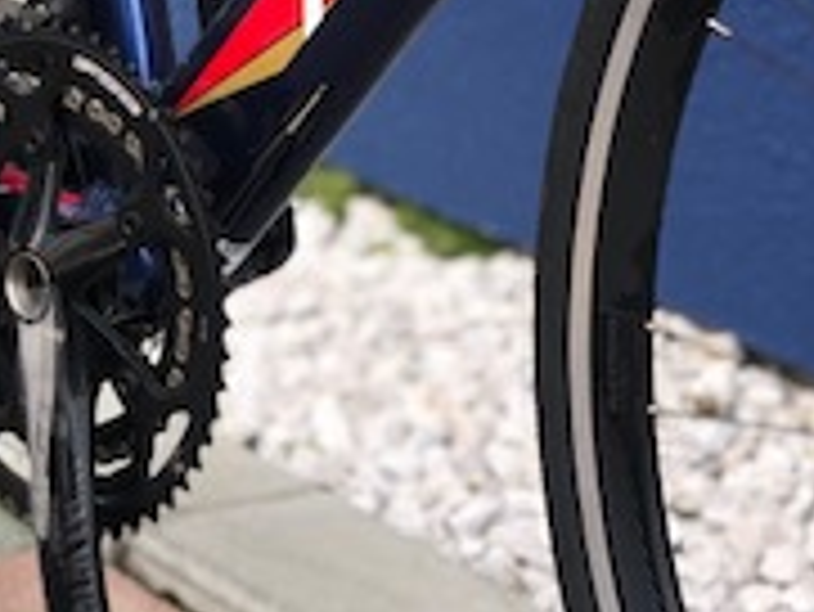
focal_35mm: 184
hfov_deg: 10.7
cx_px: 684
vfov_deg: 7.9
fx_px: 4330
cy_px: -392
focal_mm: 6
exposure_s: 1/223
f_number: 2.4
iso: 16
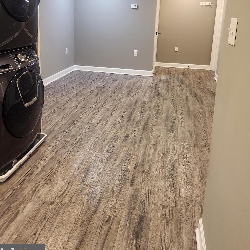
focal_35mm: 32
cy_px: 68
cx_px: 129
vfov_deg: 49.4
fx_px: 261
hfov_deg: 51.1
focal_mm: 5.4
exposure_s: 1/120
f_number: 1.8
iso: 640
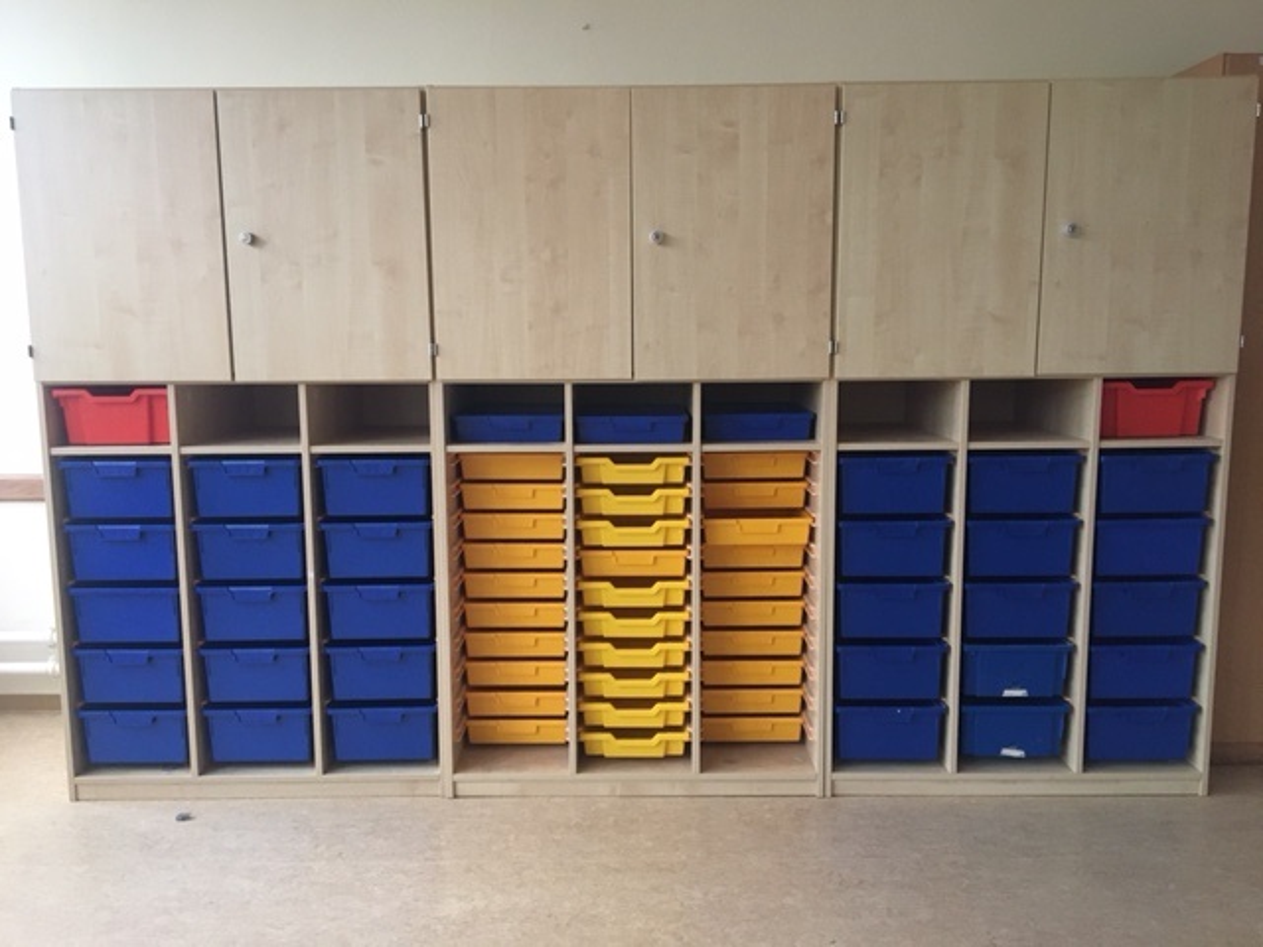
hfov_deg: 61.7
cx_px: 632
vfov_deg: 48.2
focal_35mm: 29
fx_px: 1058
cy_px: 474
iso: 250
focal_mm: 4.15
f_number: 2.2
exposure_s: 1/33
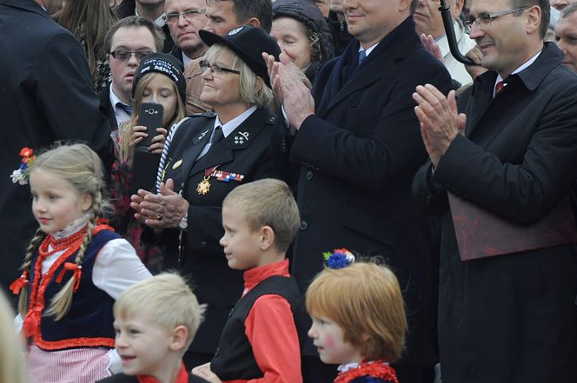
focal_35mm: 202
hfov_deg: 10.2
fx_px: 3228
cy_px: 141
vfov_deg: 6.8
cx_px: 271
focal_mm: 105
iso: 800
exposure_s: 1/320
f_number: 5.6
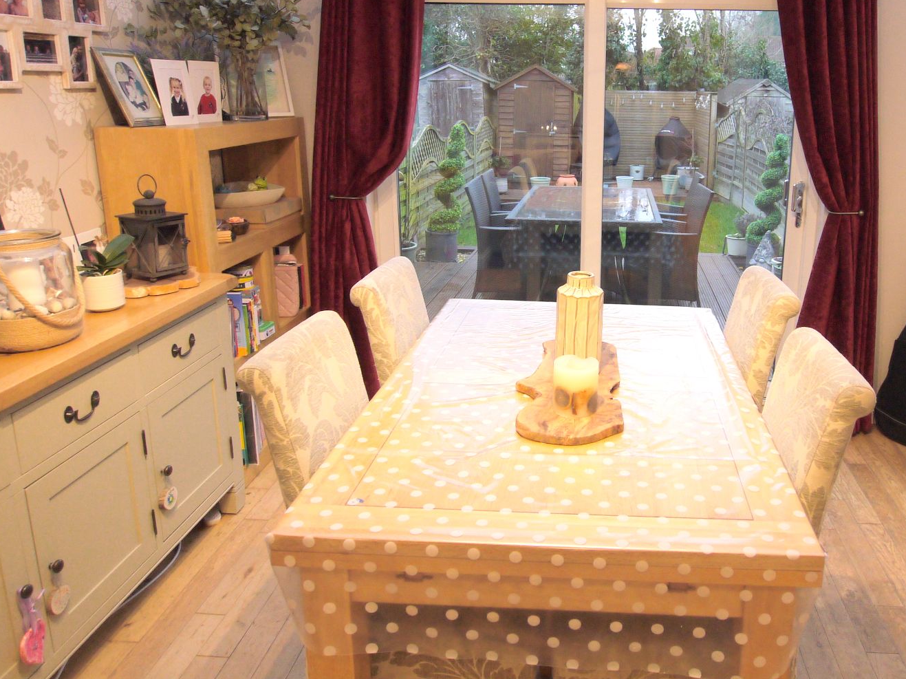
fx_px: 733
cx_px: 586
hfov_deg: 62.2
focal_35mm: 28
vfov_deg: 49.1
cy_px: 244
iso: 400
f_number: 4
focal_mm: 9
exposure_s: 1/50
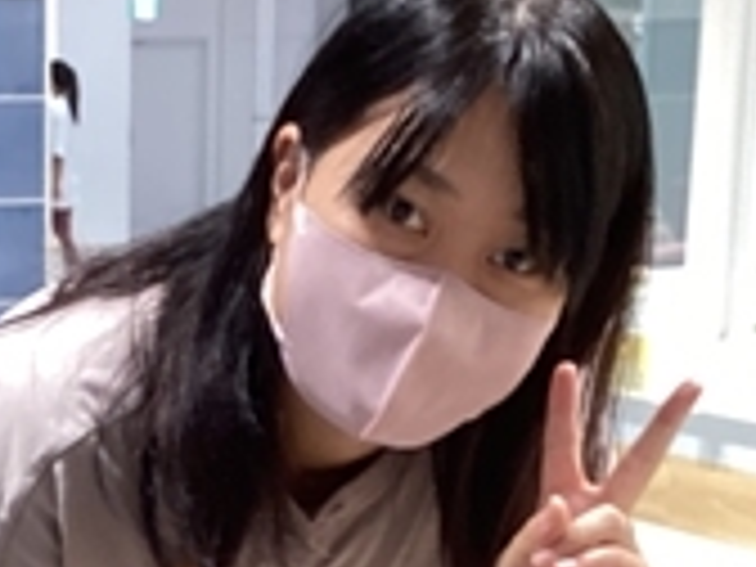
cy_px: 788
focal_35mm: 111
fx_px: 2424
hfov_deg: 17.2
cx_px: -54
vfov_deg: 12.8
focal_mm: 3.3
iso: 125
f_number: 2.4
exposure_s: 1/50
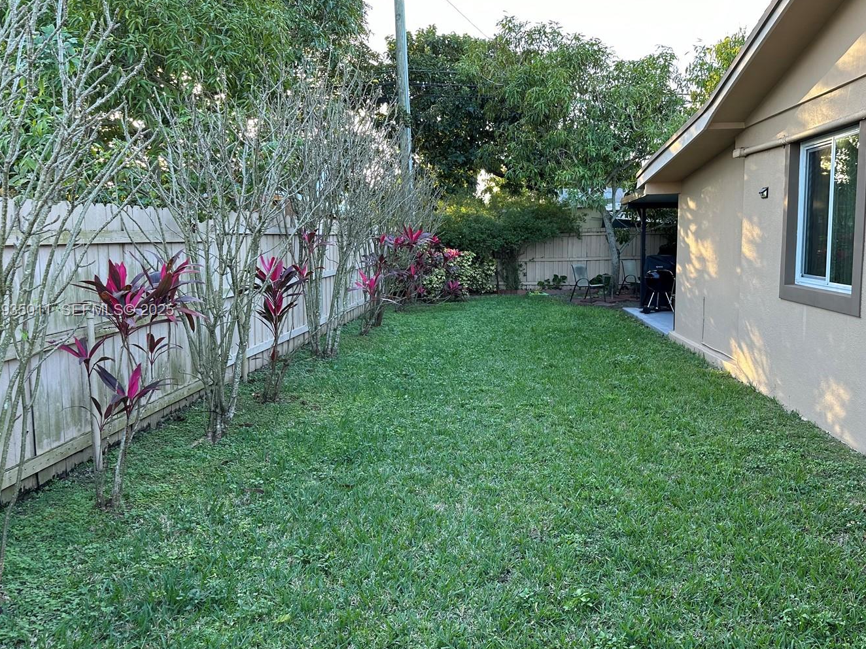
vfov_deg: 48.2
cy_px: 311
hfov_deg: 61.4
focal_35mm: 29
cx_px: 494
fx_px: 726
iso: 80
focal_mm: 6.86
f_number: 1.78
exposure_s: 1/163
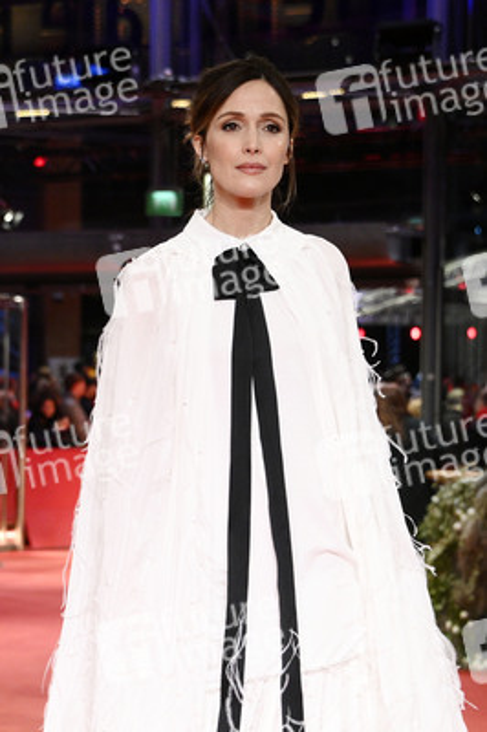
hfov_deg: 16.6
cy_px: 366
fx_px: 1667
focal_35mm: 82
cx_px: 244
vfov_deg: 24.8
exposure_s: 1/200
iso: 5000
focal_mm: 82
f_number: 5.6
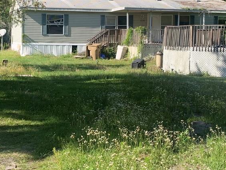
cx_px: 57
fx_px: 483
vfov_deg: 19.9
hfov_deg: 26.0
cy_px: 75
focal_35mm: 74
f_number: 1.8
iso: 25
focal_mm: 4.25
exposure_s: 1/856
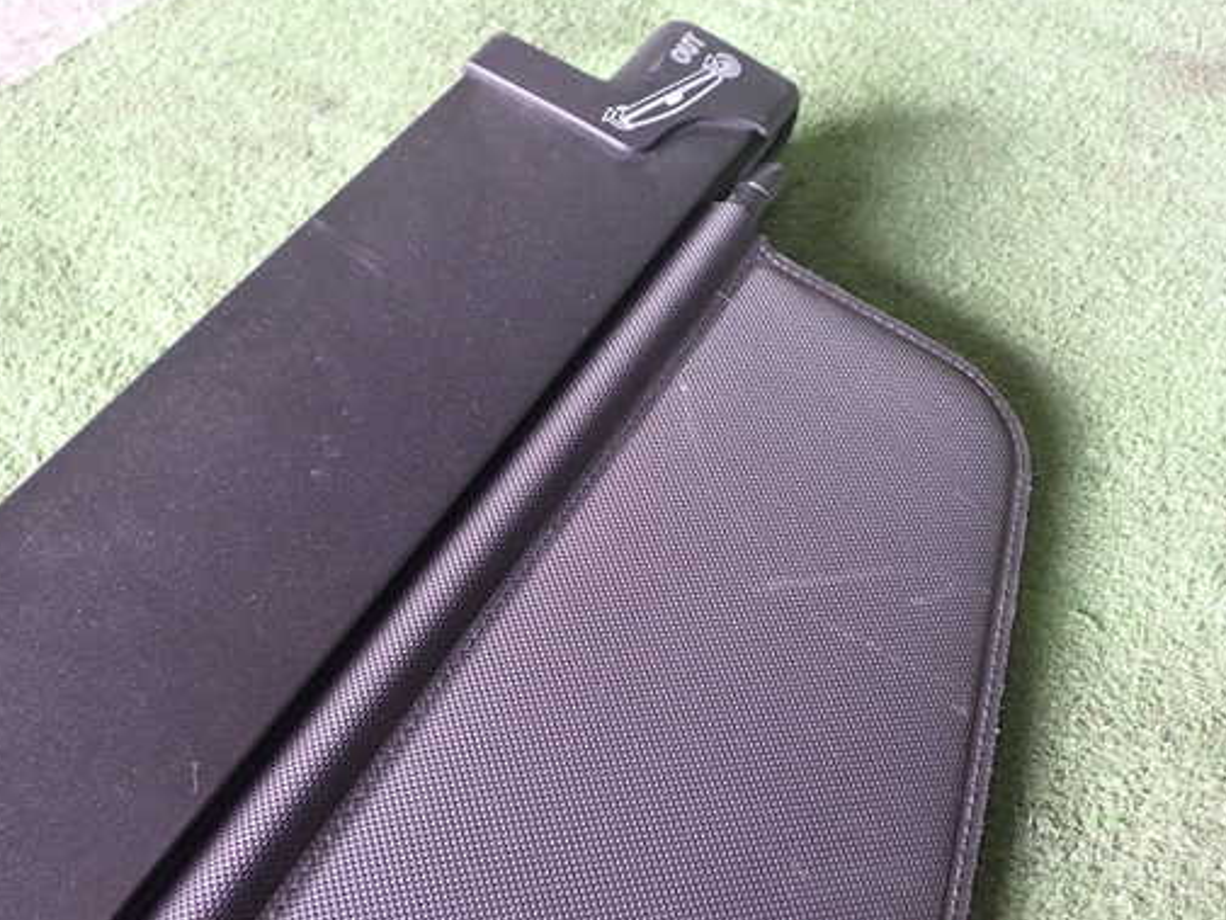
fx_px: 1346
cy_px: 437
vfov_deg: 37.7
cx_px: 612
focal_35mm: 38
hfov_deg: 49.0
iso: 200
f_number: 2.4
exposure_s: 1/30
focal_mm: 5.79
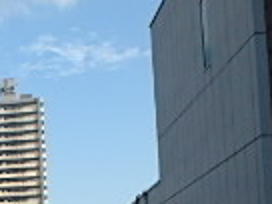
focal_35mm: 99
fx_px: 778
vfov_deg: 14.2
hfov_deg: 17.2
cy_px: 286
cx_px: -172
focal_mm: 3.7
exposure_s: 1/640
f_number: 3.5
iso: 125
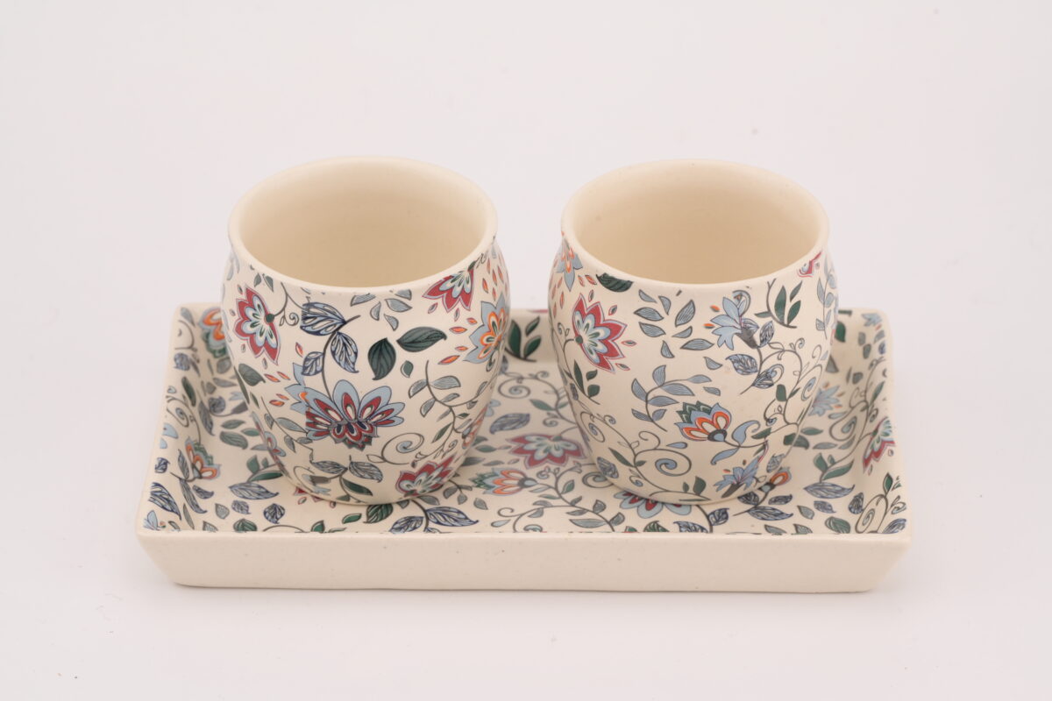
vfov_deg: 10.2
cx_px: 526
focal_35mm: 135
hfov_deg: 15.2
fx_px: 3945
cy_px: 350
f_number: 14
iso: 250
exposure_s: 1/100
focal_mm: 135
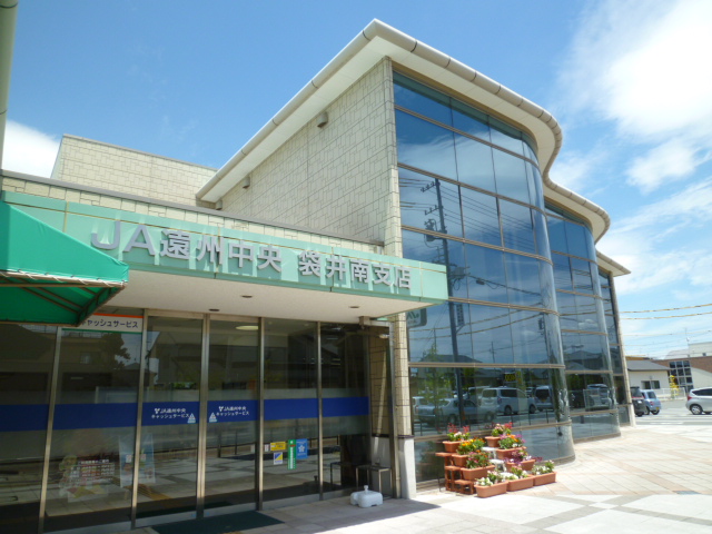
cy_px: 267
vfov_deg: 56.8
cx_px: 356
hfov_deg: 71.6
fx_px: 494
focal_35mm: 24
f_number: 4
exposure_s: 1/500
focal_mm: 4.3
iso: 80
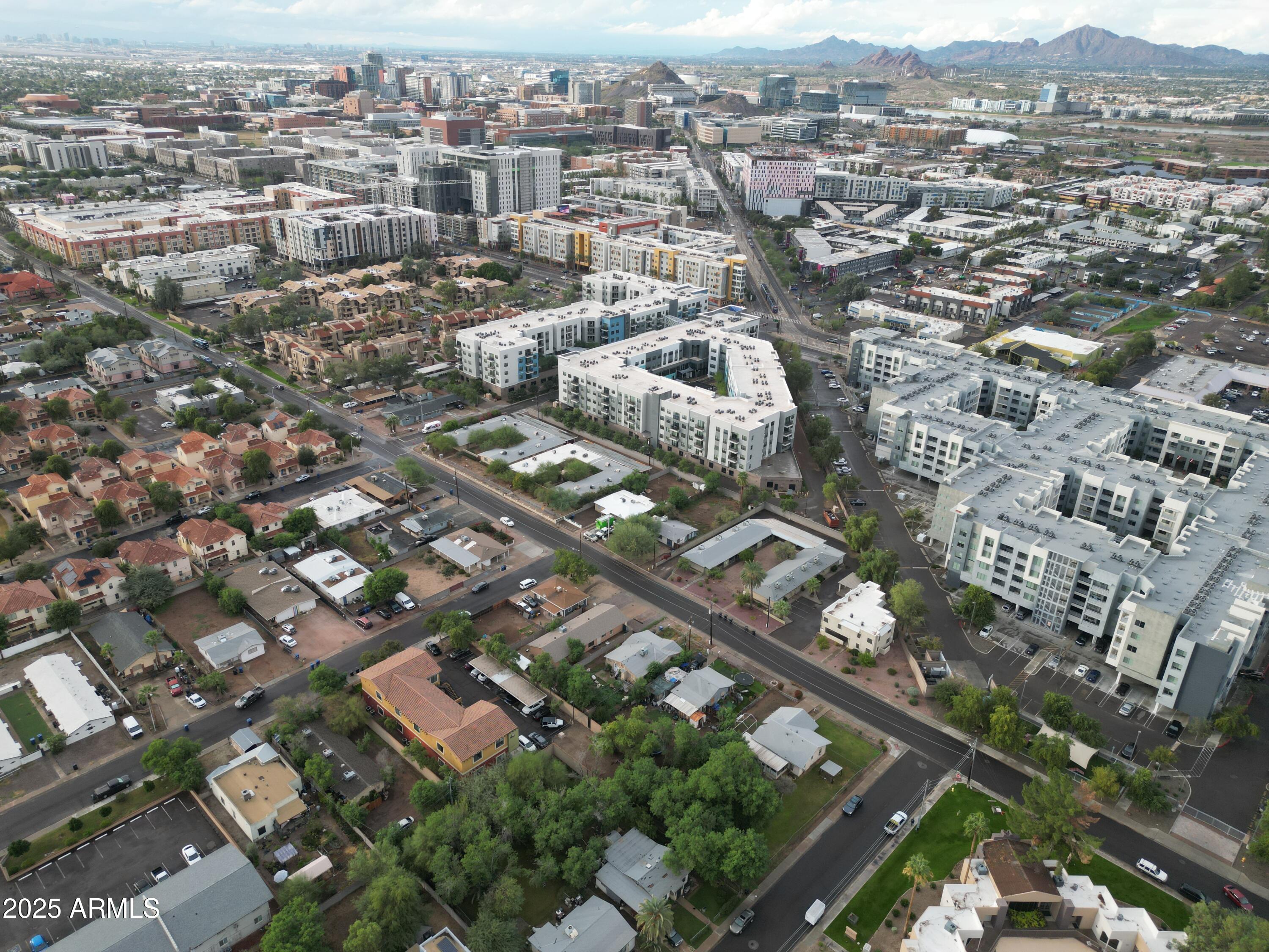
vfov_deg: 56.8
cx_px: 634
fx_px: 880
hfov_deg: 71.6
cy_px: 476
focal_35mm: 24
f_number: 1.7
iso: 200
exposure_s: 1/725
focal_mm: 6.72
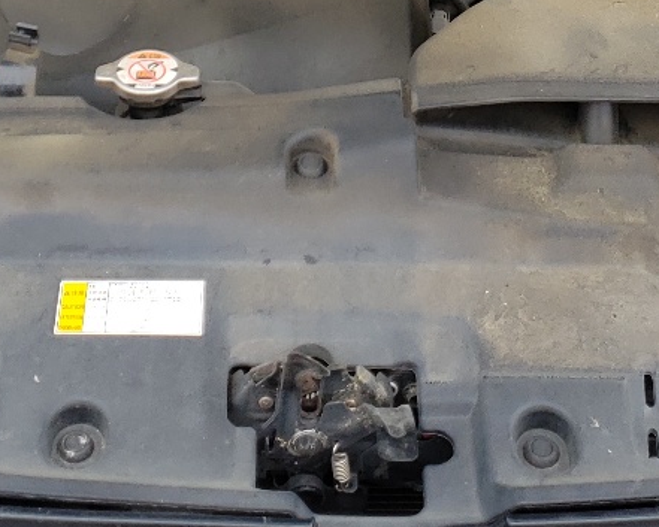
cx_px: 297
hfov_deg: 20.8
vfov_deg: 15.7
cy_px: -193
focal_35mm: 92
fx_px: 1795
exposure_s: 1/833
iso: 50
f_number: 1.5
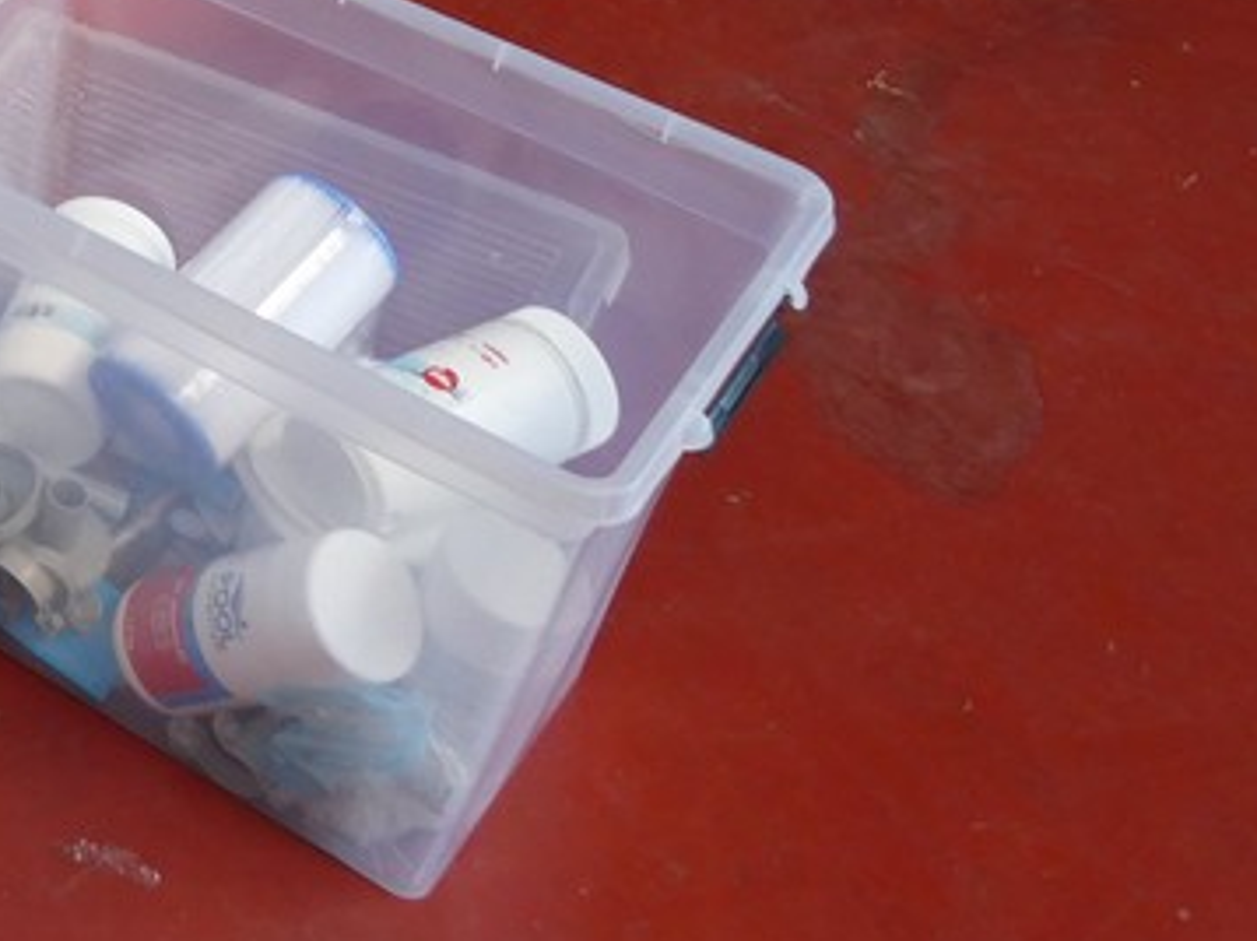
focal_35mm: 73
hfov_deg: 22.0
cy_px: -249
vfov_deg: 18.8
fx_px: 2649
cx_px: -643
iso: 80
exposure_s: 1/80
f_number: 3.3
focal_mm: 4.3
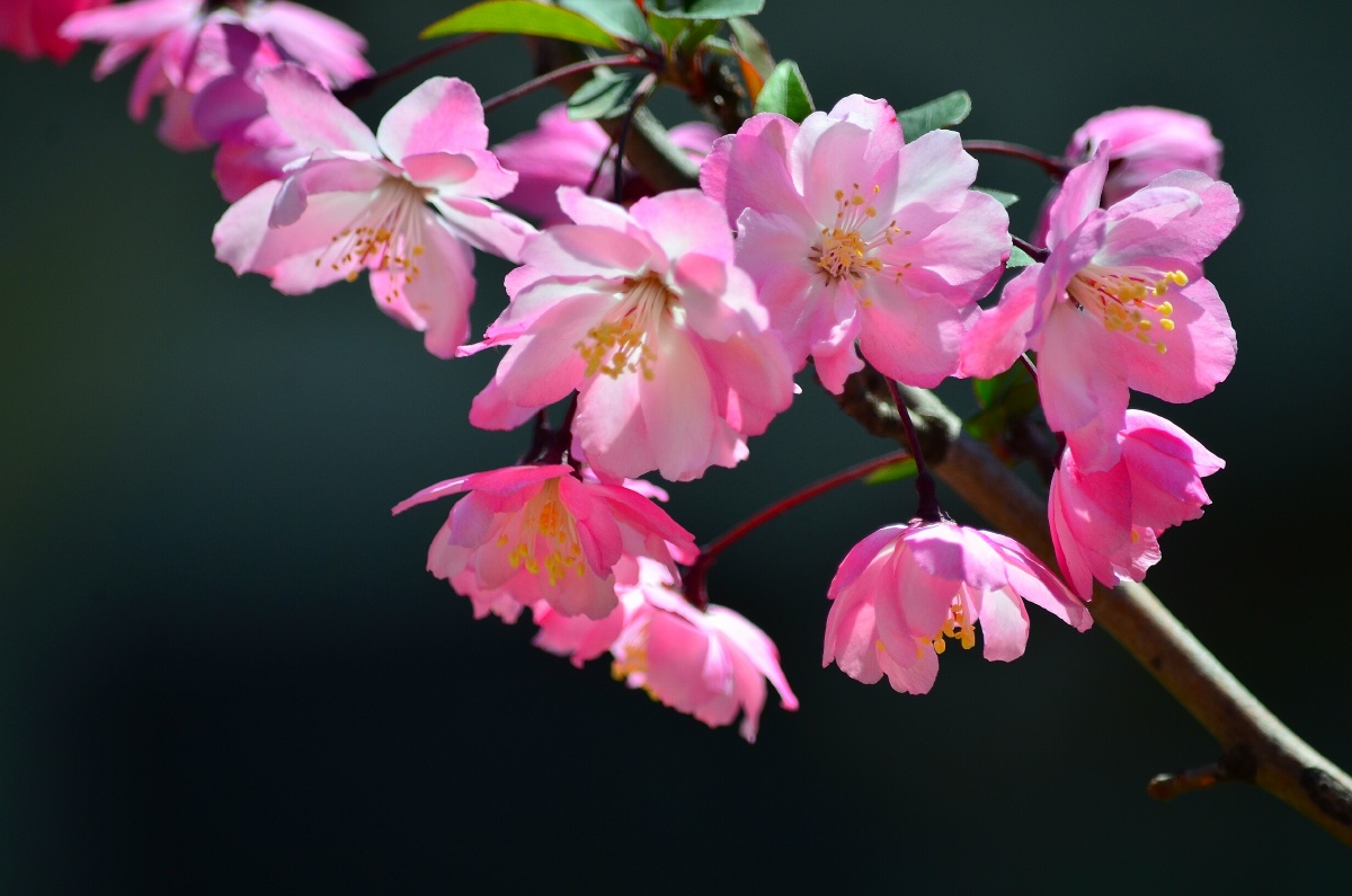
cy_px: 448
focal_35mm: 450
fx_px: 16866
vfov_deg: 3.0
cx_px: 676
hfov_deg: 4.6
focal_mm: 300
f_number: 5.6
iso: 200
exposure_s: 1/1250
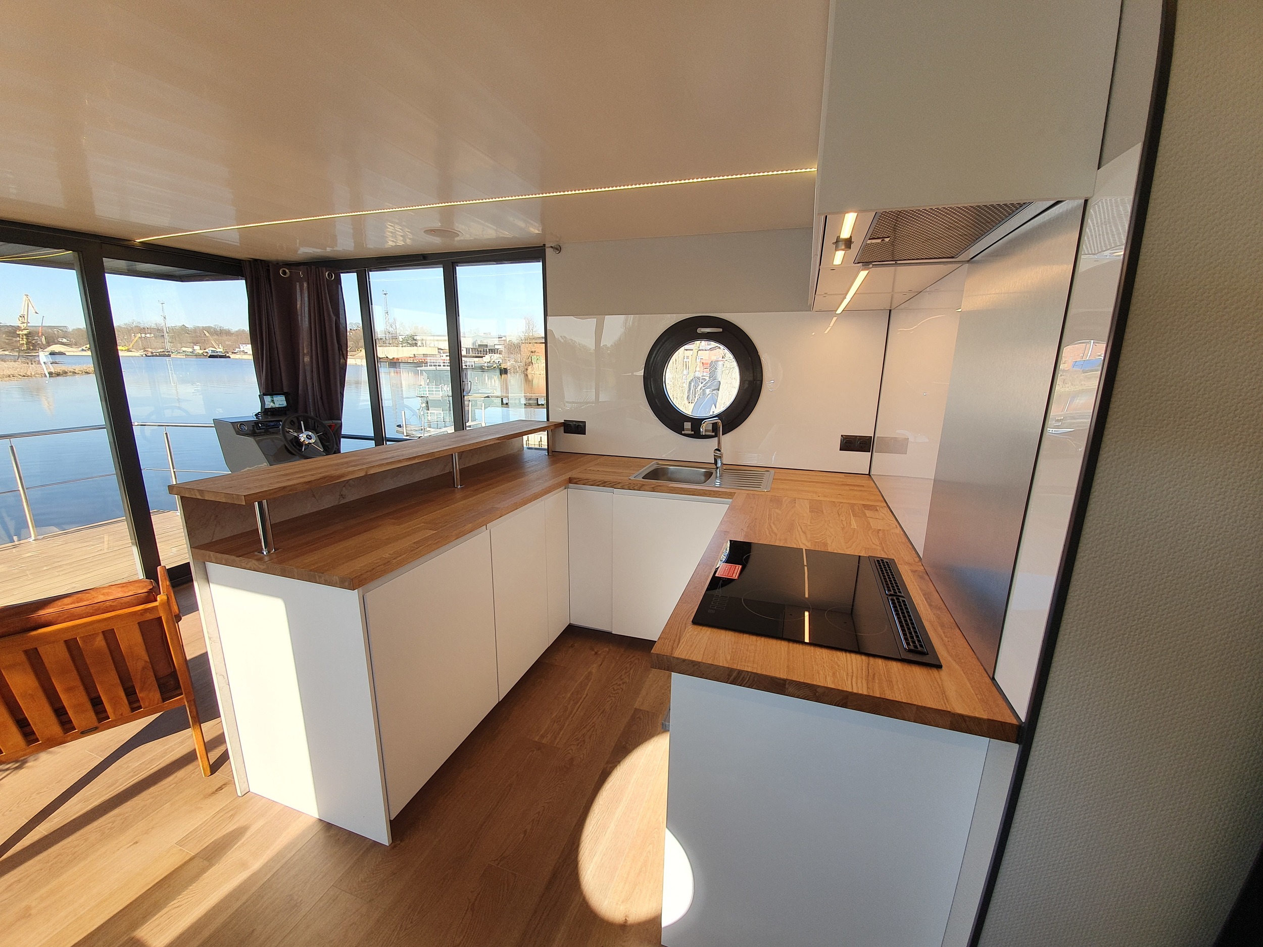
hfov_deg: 106.2
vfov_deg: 89.9
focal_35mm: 13
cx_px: 632
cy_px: 474
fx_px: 474
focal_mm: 1.8
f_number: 2.2
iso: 50
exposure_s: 1/100
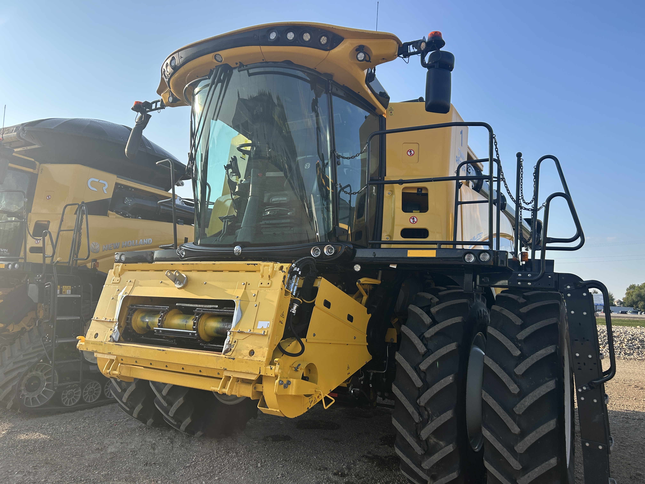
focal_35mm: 26
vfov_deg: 53.1
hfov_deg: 67.3
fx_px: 484
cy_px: 242
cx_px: 322
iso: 50
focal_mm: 5.7
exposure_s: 1/1621
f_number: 1.5
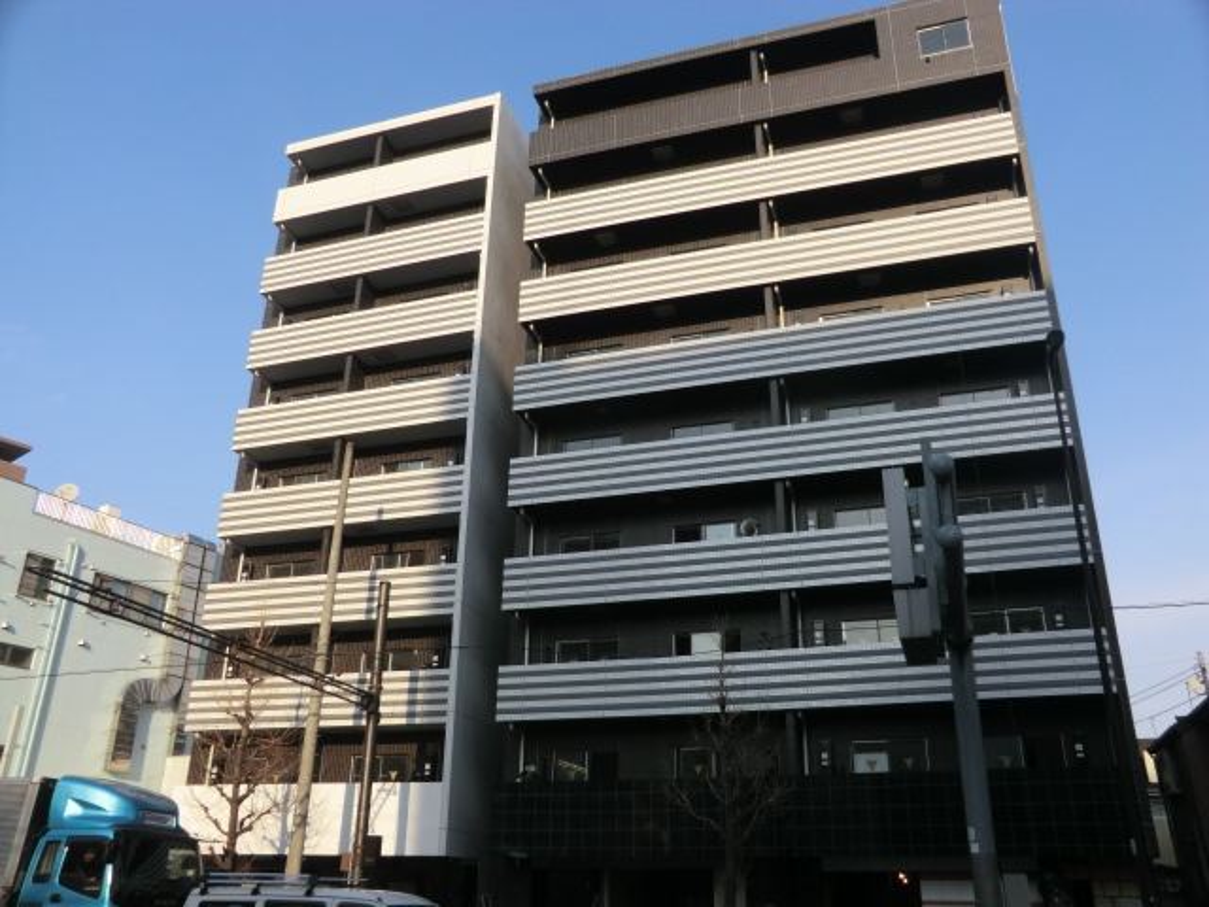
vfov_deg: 48.2
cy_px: 454
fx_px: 1013
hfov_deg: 61.7
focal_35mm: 29
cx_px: 604
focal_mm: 5.2
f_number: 3.5
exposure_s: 1/640
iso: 80
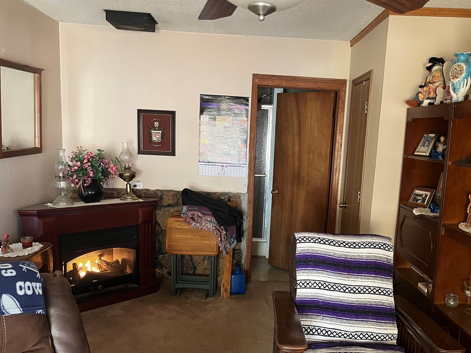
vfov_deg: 42.7
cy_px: 218
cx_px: 280
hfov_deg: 55.0
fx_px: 449
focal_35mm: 33
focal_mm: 5.1
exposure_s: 1/40
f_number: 1.6
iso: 640
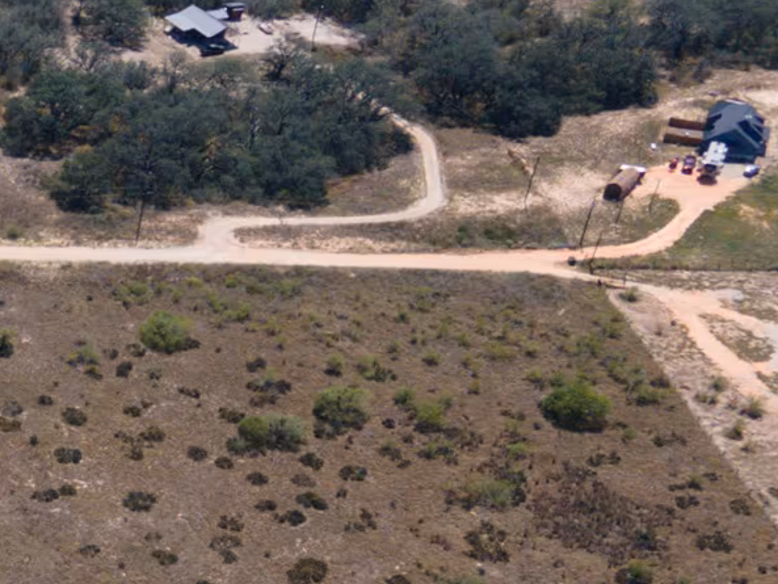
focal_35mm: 89
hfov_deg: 18.3
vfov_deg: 15.8
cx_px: -534
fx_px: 2001
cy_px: 743
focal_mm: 4.5
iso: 100
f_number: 2.8
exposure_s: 1/640
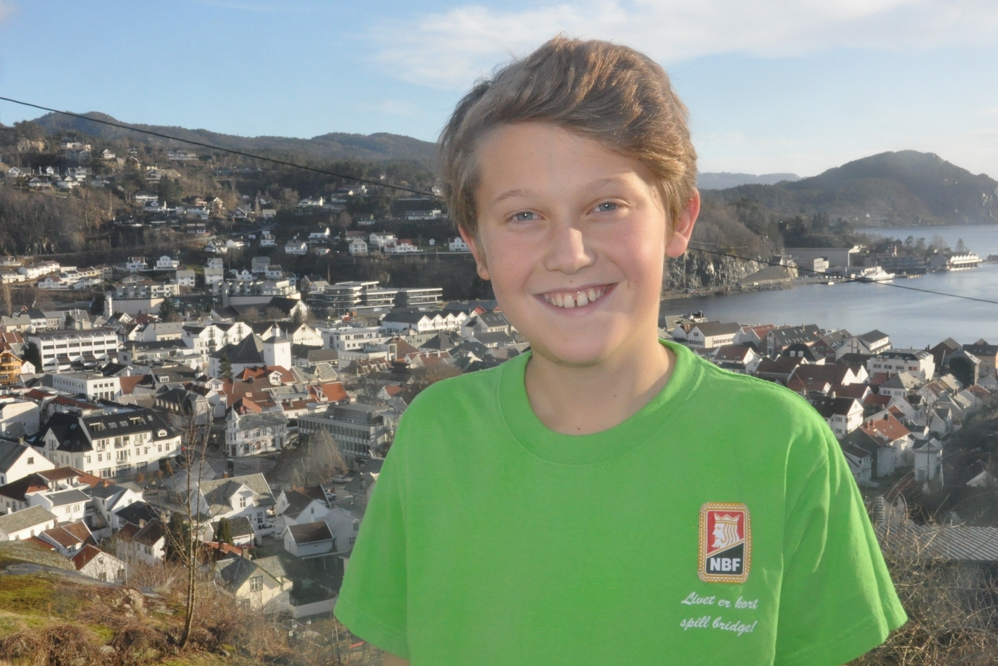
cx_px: 499
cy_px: 333
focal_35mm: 38
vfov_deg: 35.5
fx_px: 1040
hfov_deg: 51.3
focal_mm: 25
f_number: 25
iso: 1600
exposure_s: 1/200
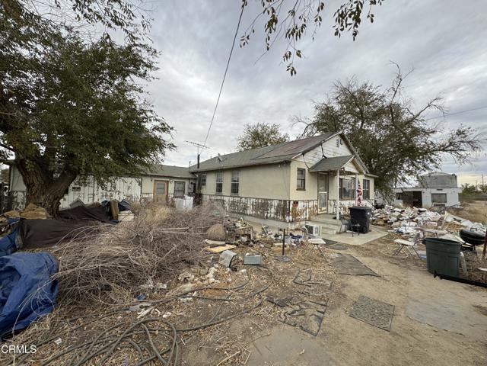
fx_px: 197
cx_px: 244
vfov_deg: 85.7
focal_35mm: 14
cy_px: 183
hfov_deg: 102.1
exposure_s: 1/879
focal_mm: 2.22
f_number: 2.2
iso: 40
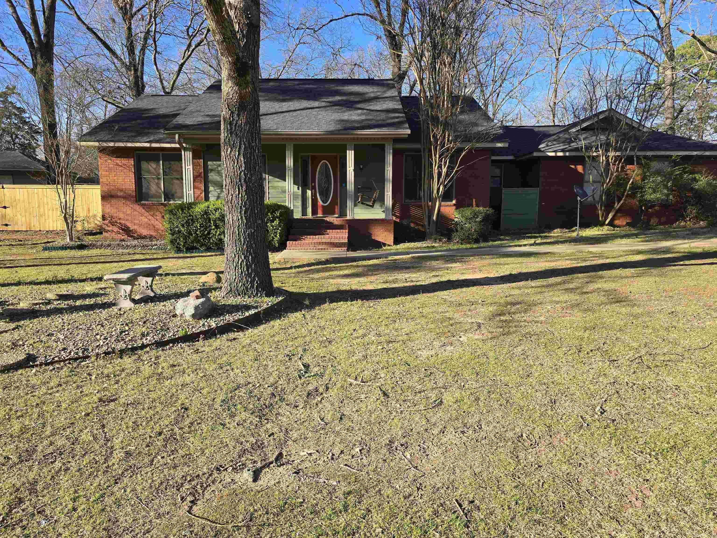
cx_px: 358
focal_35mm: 23
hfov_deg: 73.9
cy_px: 269
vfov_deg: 58.9
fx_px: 476
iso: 12
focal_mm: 6.3
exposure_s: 1/279
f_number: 1.7
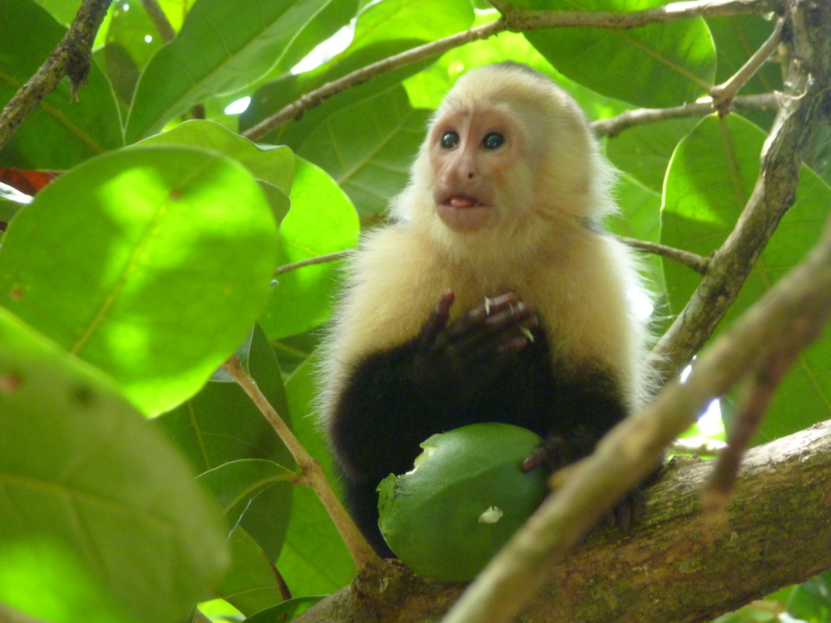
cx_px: 432
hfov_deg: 4.8
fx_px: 10010
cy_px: 305
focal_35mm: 417
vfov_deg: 3.6
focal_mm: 67
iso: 400
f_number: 5.9
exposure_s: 1/30
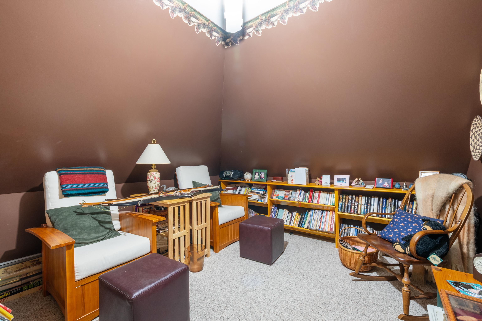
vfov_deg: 77.3
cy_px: 160
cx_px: 241
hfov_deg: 100.4
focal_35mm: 15
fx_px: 201
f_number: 8
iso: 100
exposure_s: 3
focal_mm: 10
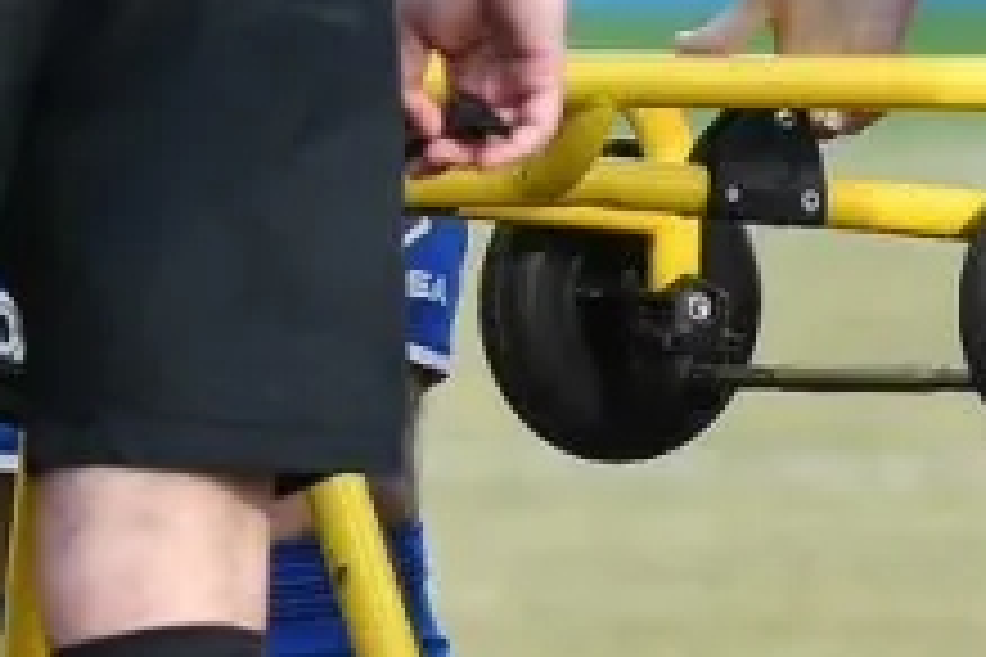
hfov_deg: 1.2
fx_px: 46612
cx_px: 90
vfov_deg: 0.8
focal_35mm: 1702
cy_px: -112
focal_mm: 300
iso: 400
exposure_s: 1/1250
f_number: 5
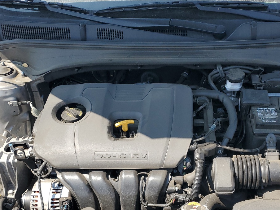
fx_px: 372
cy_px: 132
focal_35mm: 46
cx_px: 178
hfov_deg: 40.9
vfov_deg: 31.4
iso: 50
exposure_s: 1/1111
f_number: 1.5
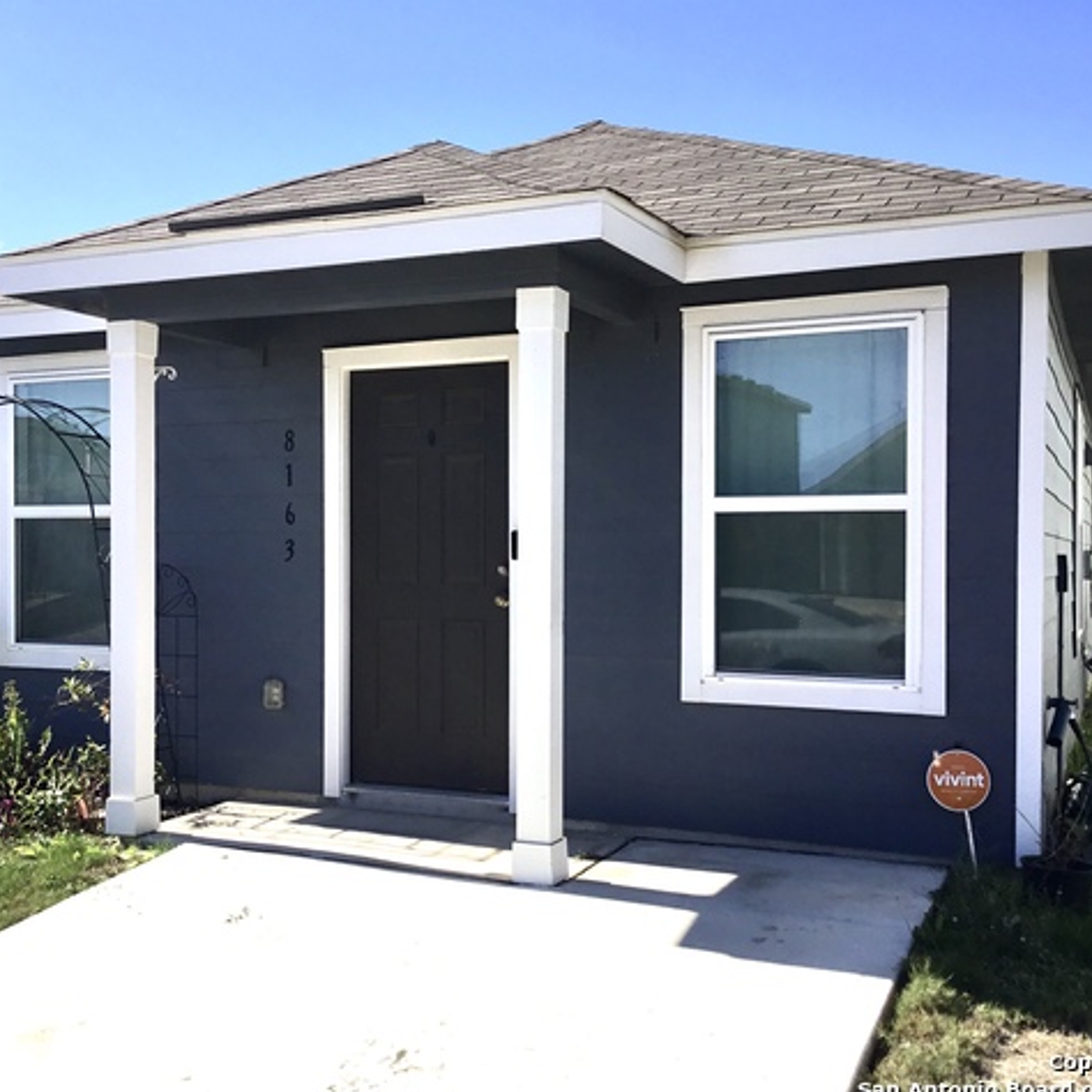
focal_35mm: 37
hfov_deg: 44.9
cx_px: 495
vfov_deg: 44.9
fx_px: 1321
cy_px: 551
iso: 25
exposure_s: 1/1567
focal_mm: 3.3
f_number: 2.4
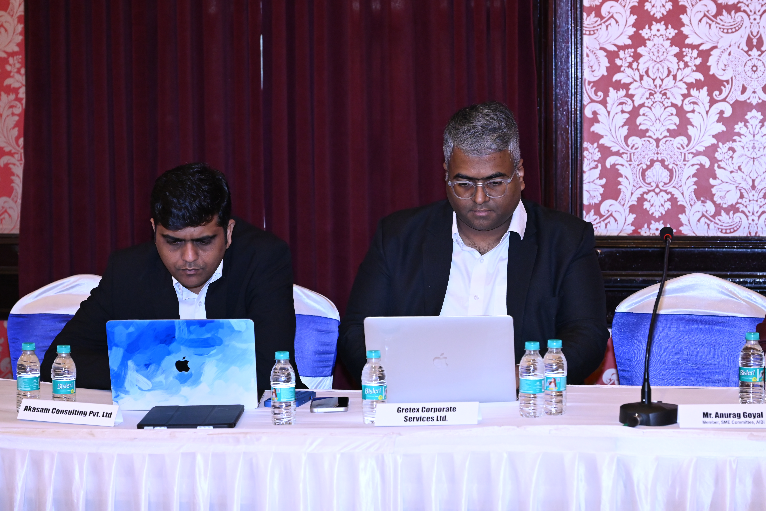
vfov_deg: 15.2
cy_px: 256
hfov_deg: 22.6
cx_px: 383
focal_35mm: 90
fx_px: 1916
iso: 3200
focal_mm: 90
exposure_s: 1/125
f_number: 5
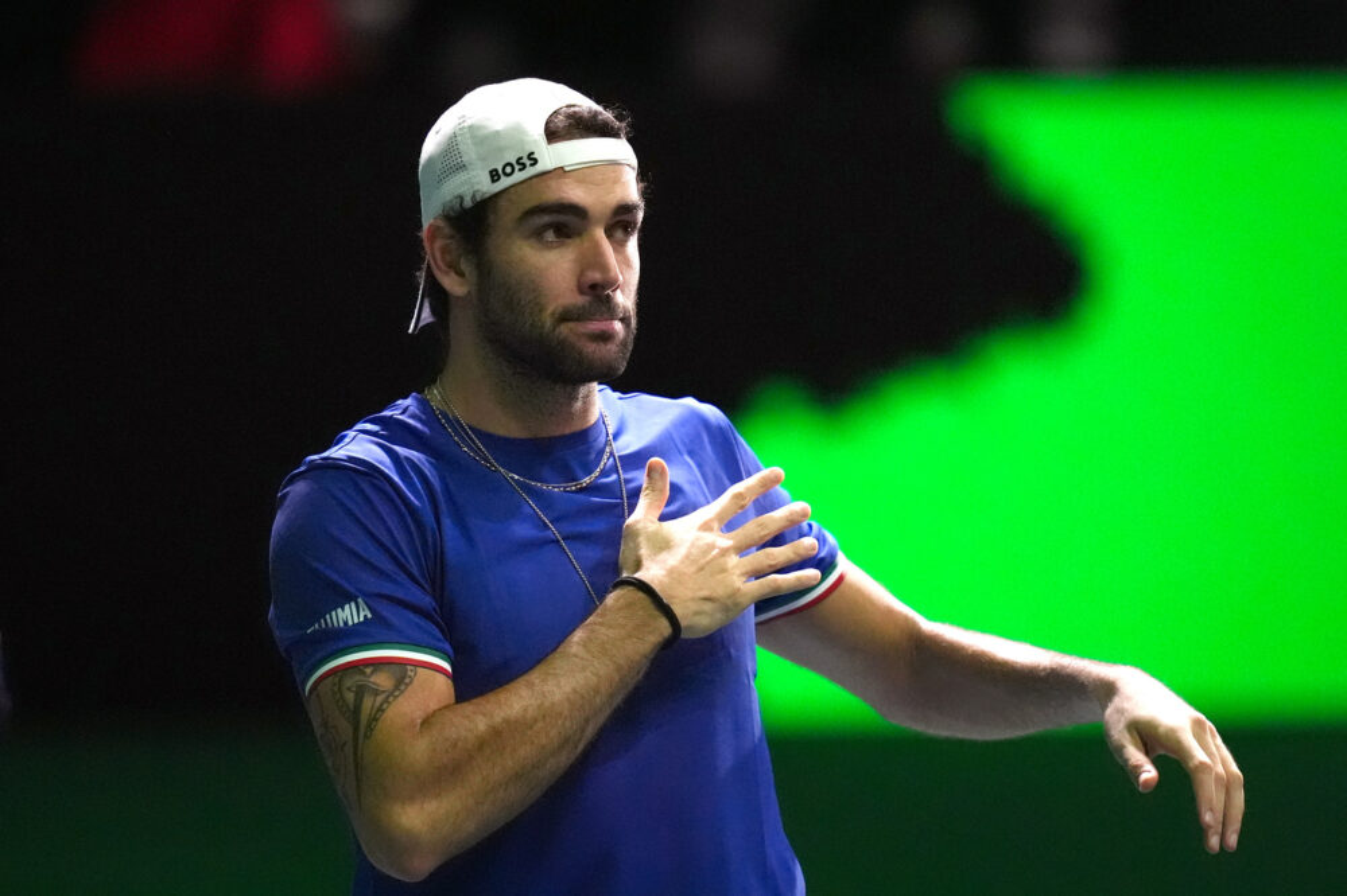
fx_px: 14961
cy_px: 448
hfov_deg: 5.2
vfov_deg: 3.4
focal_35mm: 400
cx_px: 674
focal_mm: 400
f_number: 2.8
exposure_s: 1/2000
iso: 6400
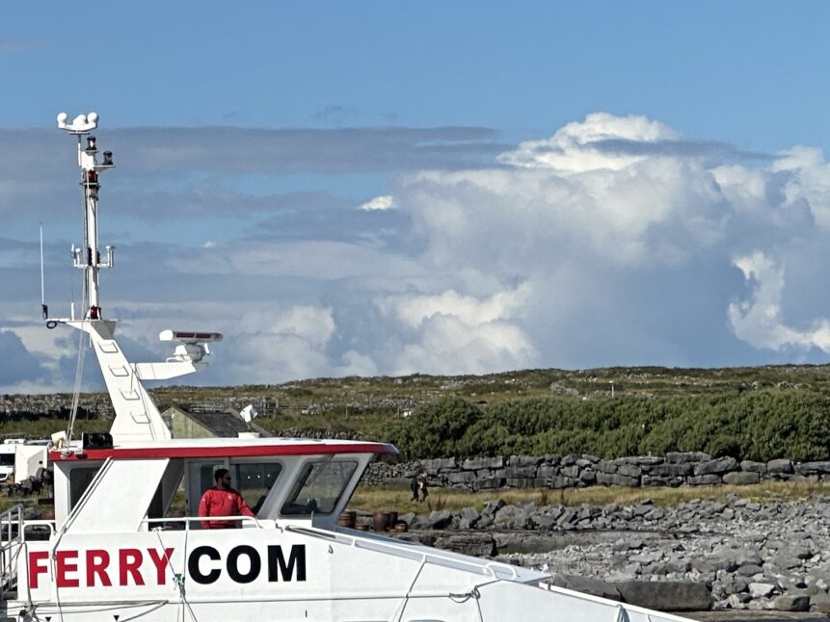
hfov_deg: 8.6
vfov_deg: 6.5
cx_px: -54
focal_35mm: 229
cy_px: 545
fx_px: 5492
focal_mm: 9
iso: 32
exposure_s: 1/1340
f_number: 2.8
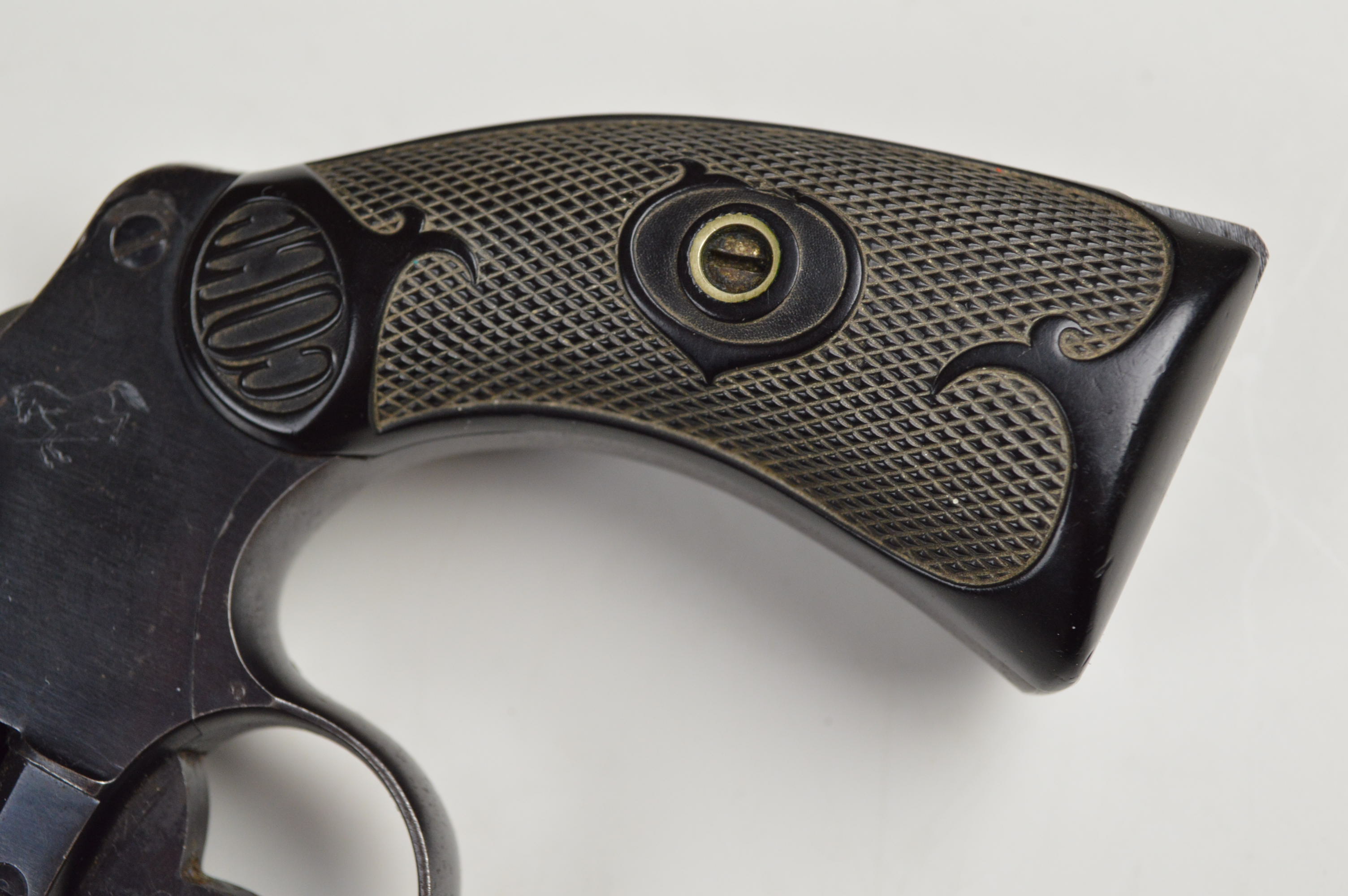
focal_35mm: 54
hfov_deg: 36.9
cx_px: 674
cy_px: 448
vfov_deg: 25.0
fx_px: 2020
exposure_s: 1/125
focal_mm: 36
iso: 800
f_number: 6.3
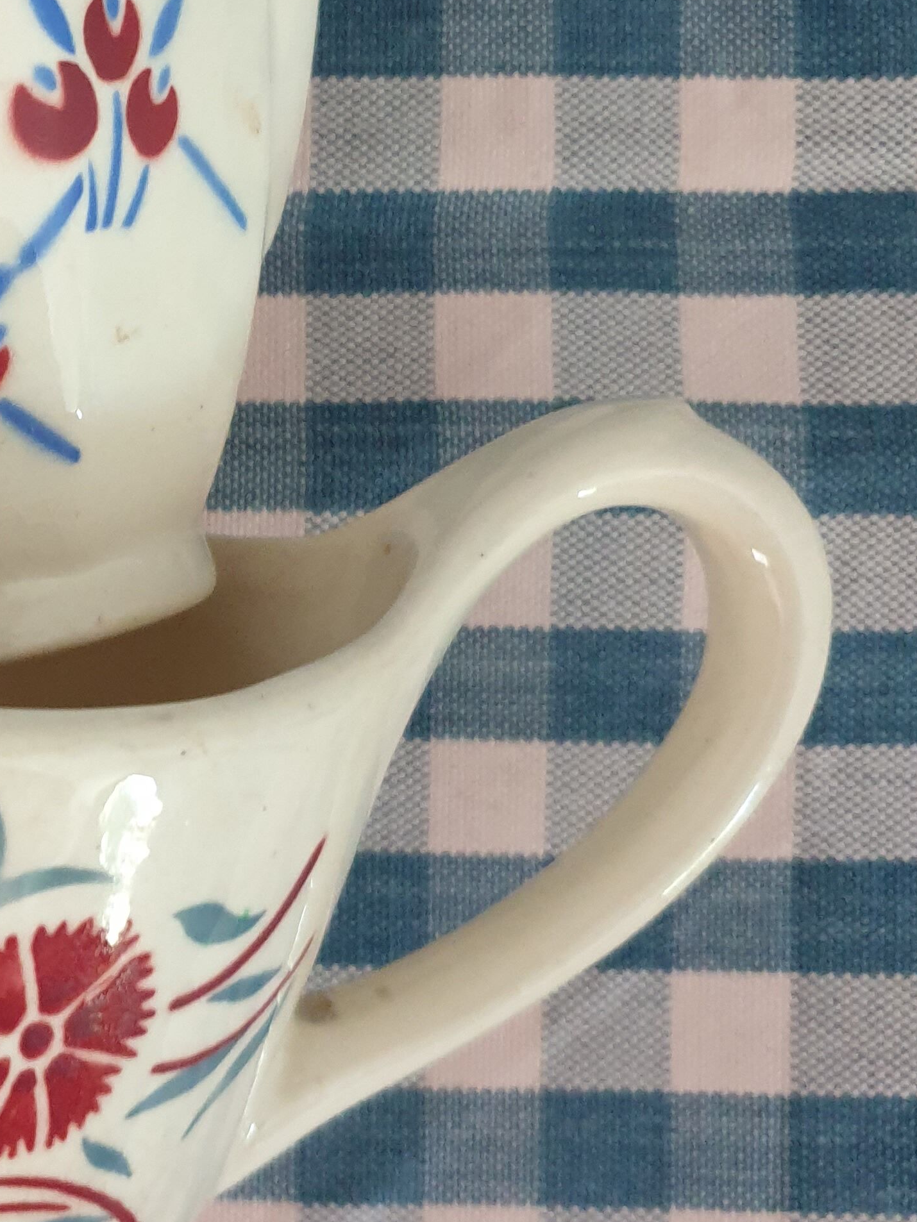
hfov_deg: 25.0
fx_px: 1942
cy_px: 473
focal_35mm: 55
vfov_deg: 34.8
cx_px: -44
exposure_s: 1/29
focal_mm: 4.3
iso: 250
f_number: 1.5
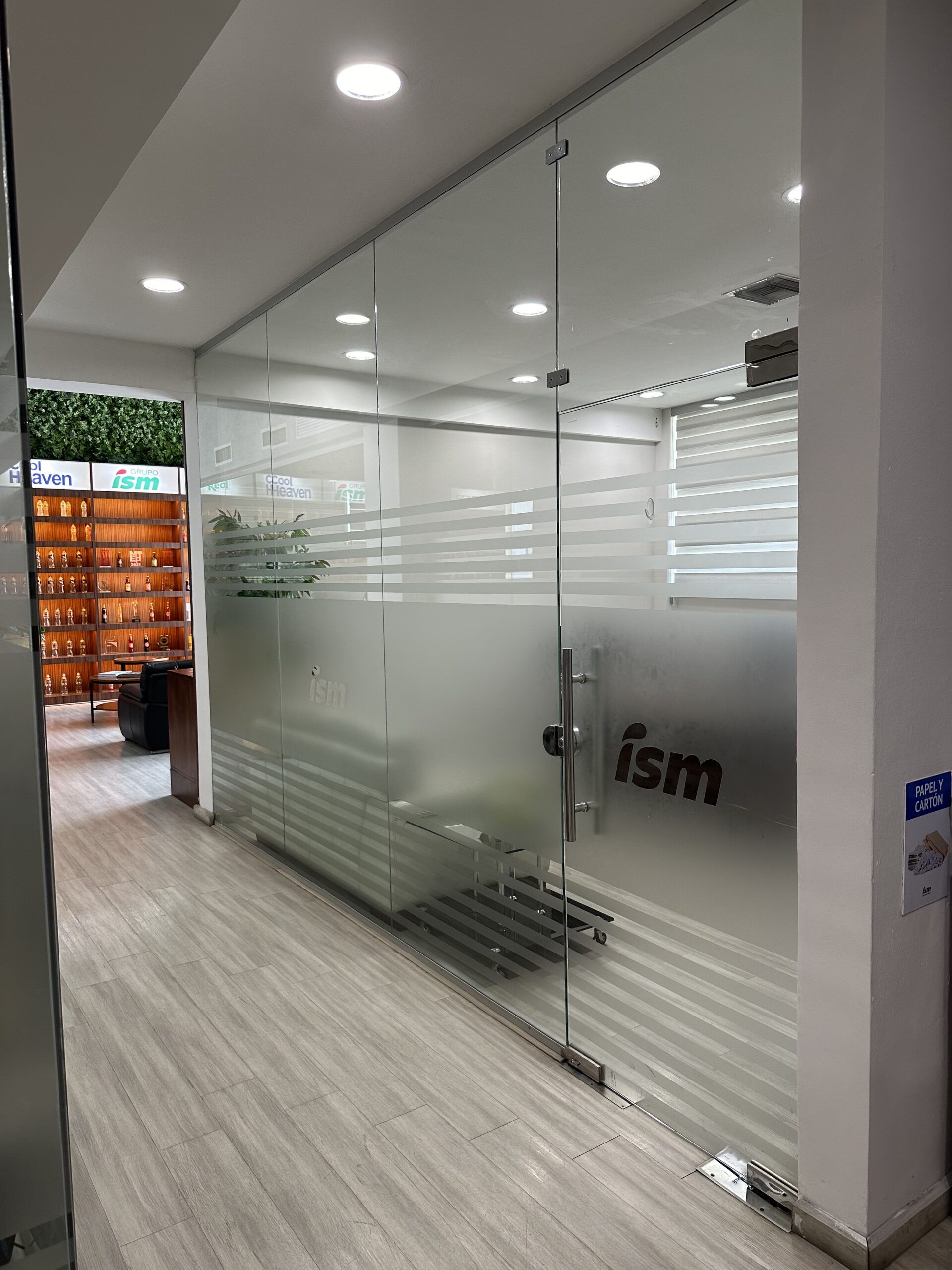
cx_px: 476
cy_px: 635
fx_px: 880
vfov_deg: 71.6
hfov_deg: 56.8
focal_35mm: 24
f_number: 1.78
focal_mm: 6.86
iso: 125
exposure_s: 1/120
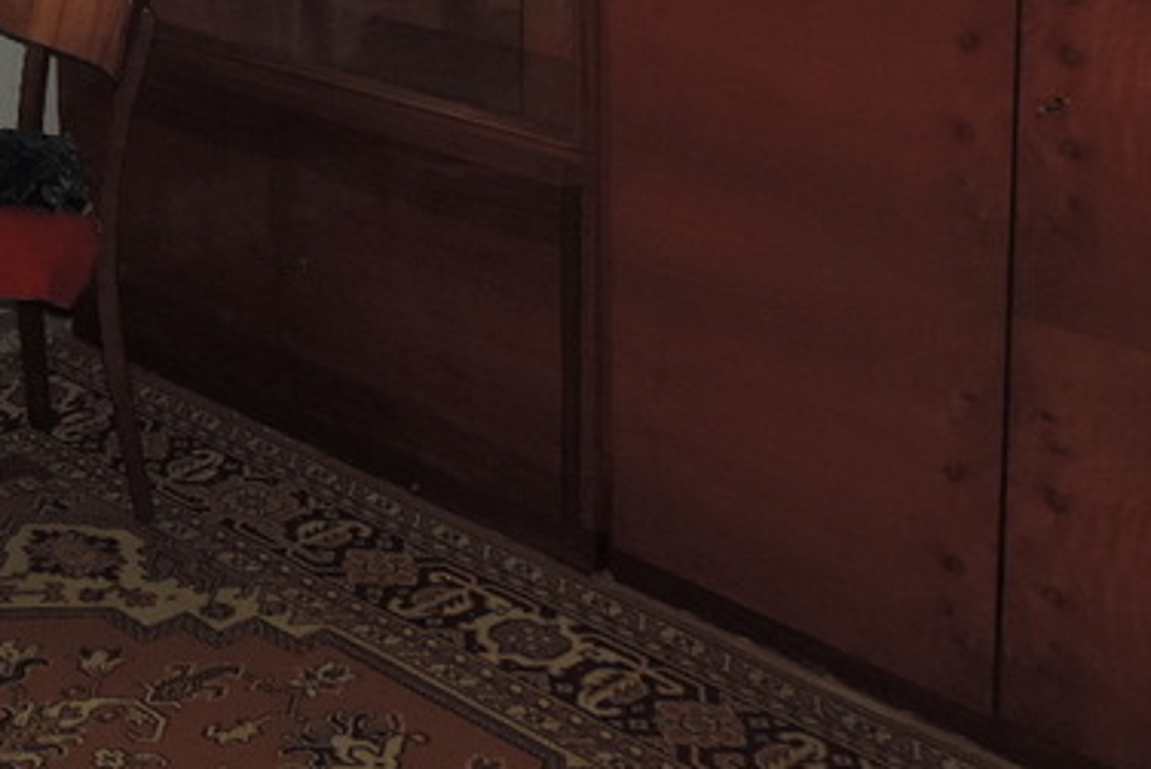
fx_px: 2175
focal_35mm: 68
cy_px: -132
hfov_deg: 27.3
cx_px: -89
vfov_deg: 19.0
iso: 200
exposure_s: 1/30
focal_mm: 4.3
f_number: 3
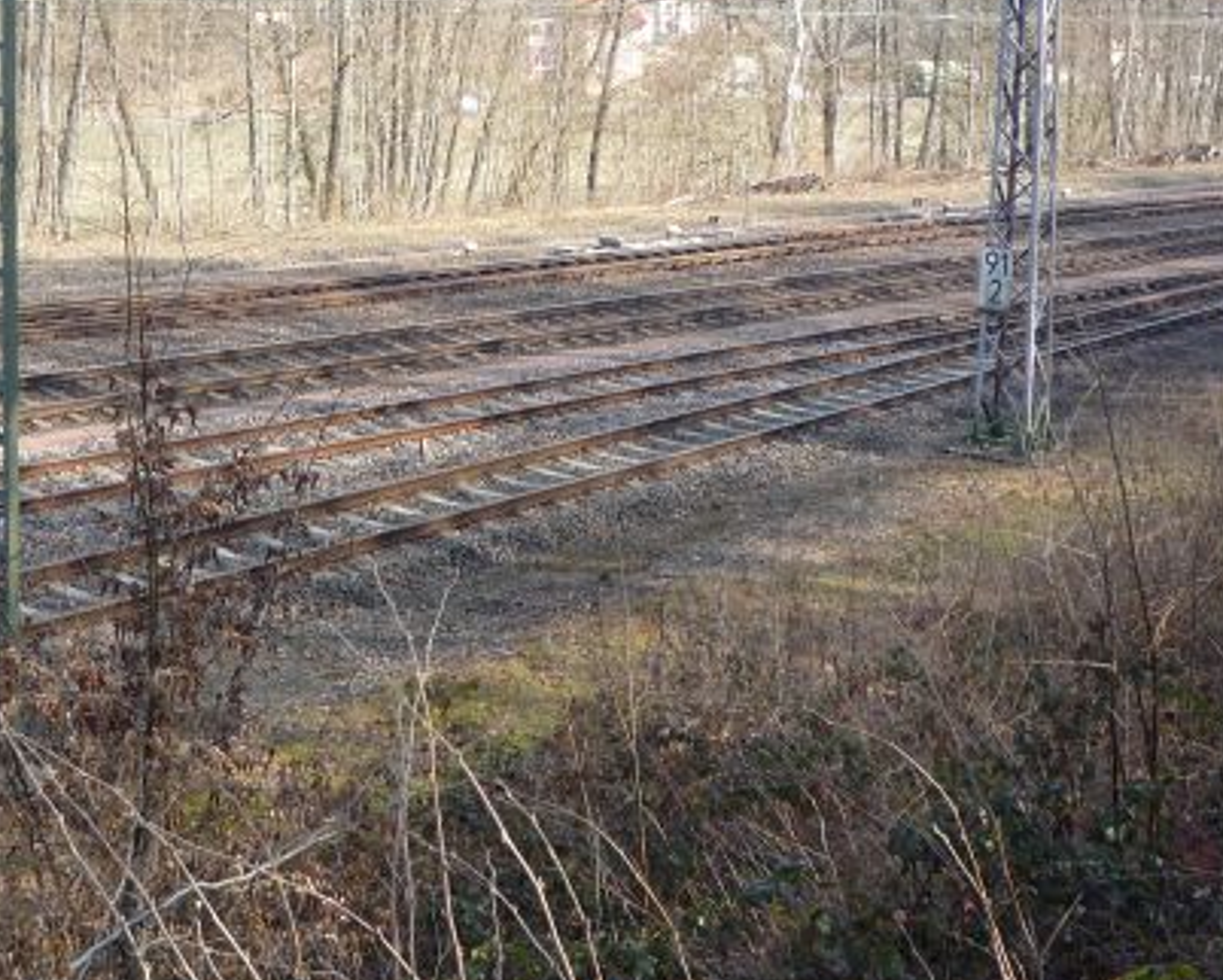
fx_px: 2137
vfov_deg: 25.6
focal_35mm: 59
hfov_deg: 31.7
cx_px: 429
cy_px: 295
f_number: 4
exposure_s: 1/125
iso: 100
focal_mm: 5.2
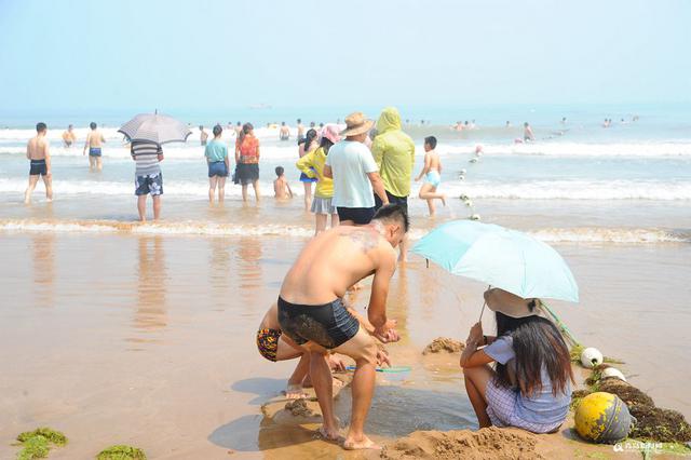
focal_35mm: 55
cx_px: 346
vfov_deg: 24.6
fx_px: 1055
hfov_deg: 36.3
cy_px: 230
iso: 200
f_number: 5
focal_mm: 55
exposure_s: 1/400
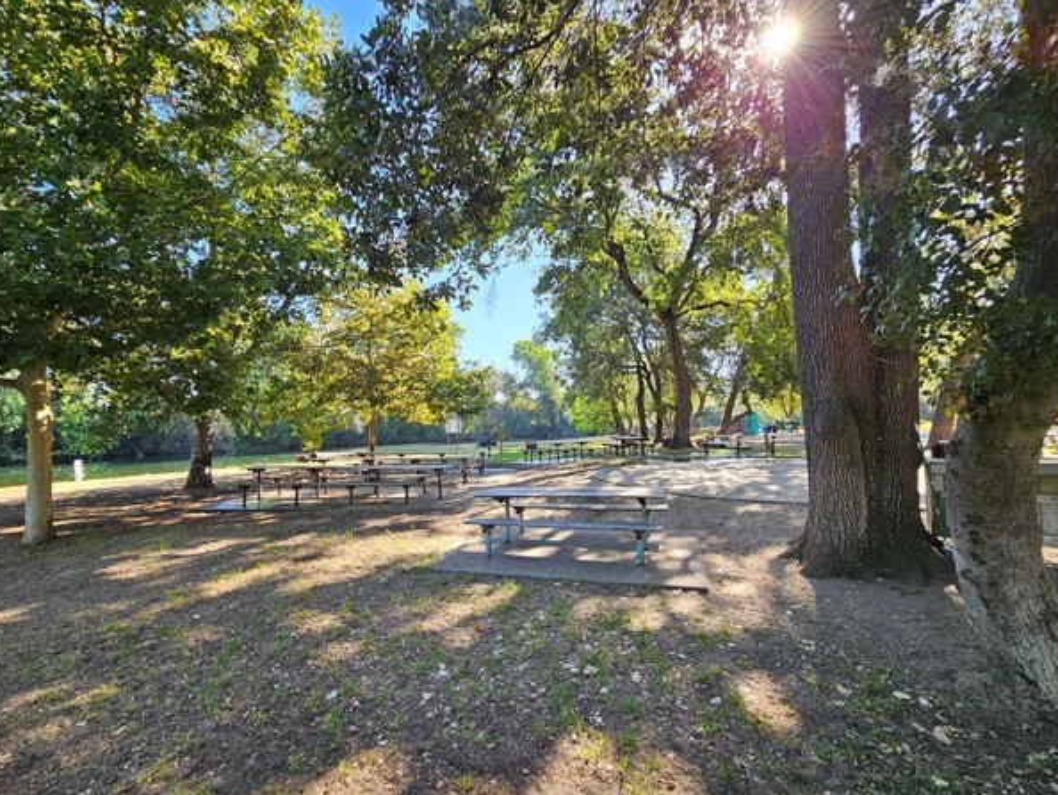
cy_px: 412
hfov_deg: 102.0
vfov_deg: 85.7
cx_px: 502
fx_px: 428
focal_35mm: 14
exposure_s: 1/250
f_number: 2.2
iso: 50
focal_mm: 2.2
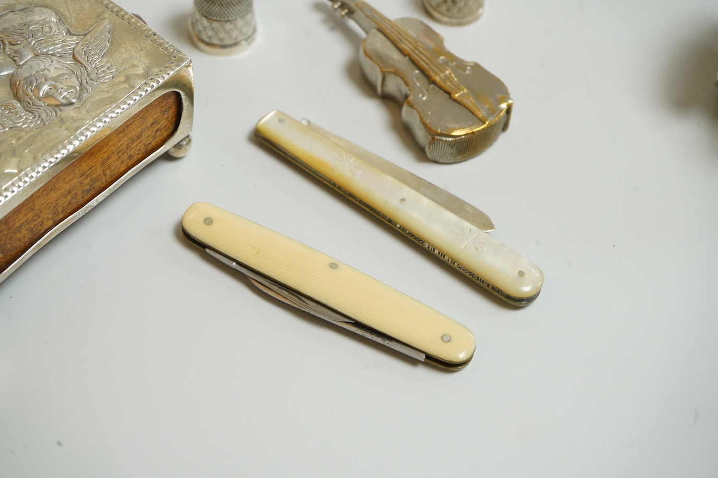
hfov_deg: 28.9
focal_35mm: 70
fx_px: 1395
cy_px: 239
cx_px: 359
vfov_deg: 19.4
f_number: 10
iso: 2500
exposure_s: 1/60
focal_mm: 70
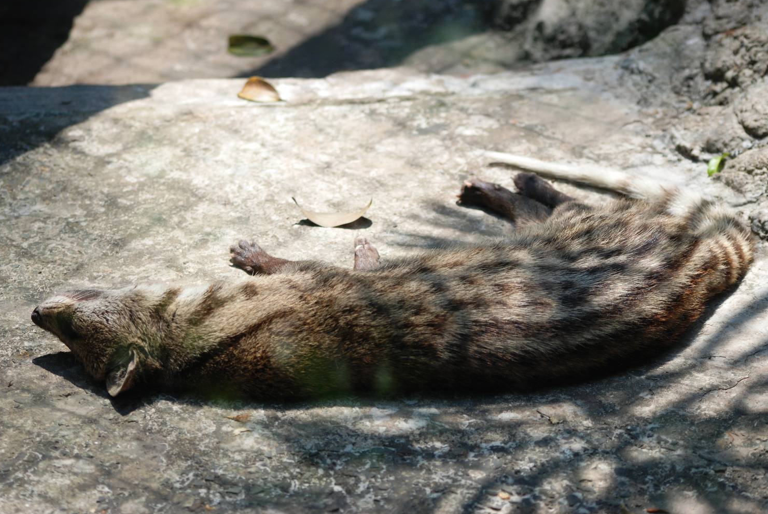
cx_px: 386
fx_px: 3461
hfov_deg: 12.7
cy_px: 238
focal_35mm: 162
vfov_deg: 8.5
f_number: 4.5
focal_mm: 100
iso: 200
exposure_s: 1/320
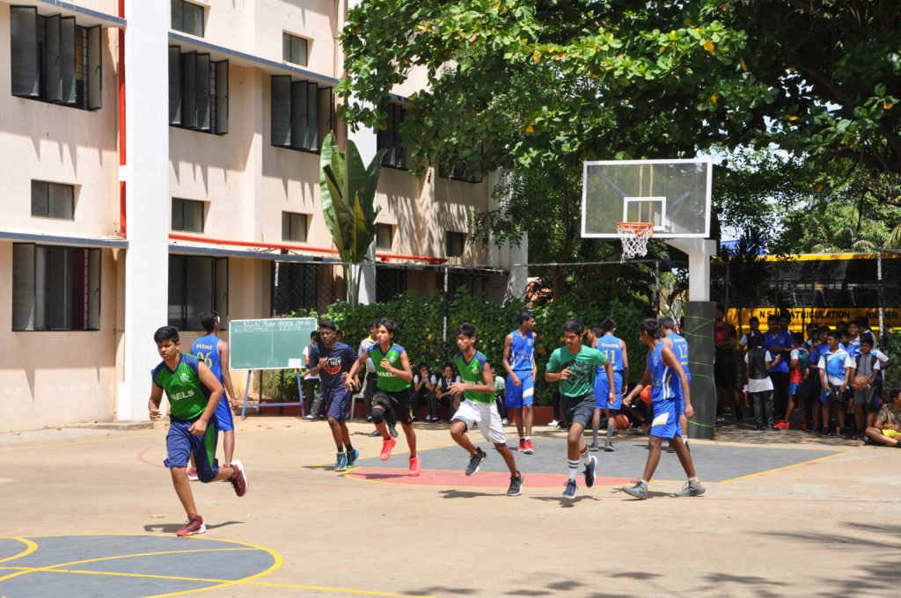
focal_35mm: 68
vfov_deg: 20.1
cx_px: 450
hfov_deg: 29.9
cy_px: 299
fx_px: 1687
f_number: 9
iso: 250
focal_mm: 45
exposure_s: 1/320
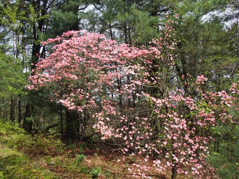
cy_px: 90
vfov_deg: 34.4
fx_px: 290
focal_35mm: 42
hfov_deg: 44.8
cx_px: 120
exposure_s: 1/800
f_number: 3.5
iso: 100
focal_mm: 9
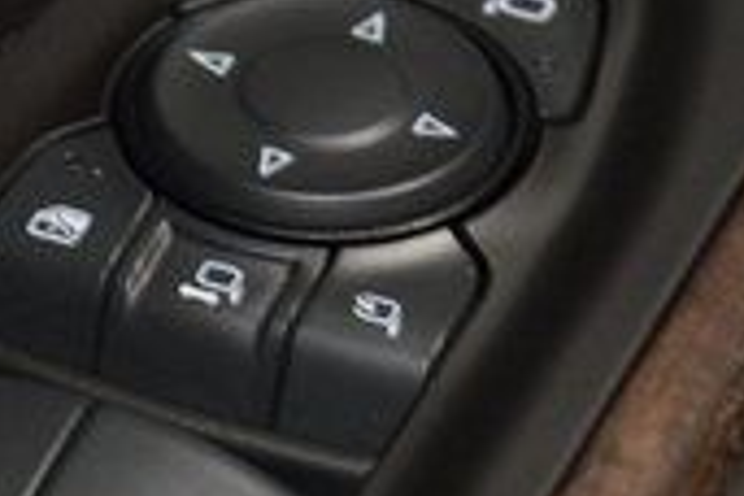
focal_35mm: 392
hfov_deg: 5.3
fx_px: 8101
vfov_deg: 3.5
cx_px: 135
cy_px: 355
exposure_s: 1/60
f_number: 4.5
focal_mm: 70
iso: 1250
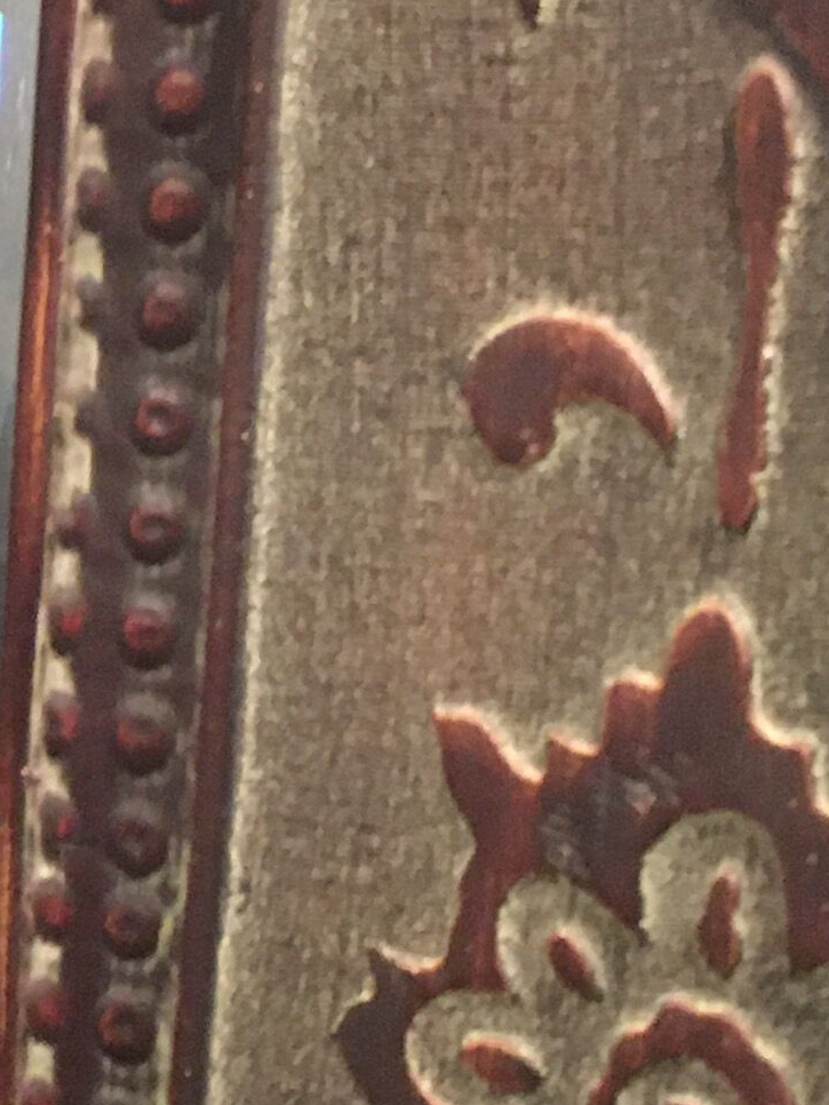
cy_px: 559
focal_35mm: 121
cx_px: -419
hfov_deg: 11.7
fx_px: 3862
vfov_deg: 16.3
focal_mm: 4.15
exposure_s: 1/17
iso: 400
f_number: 2.2
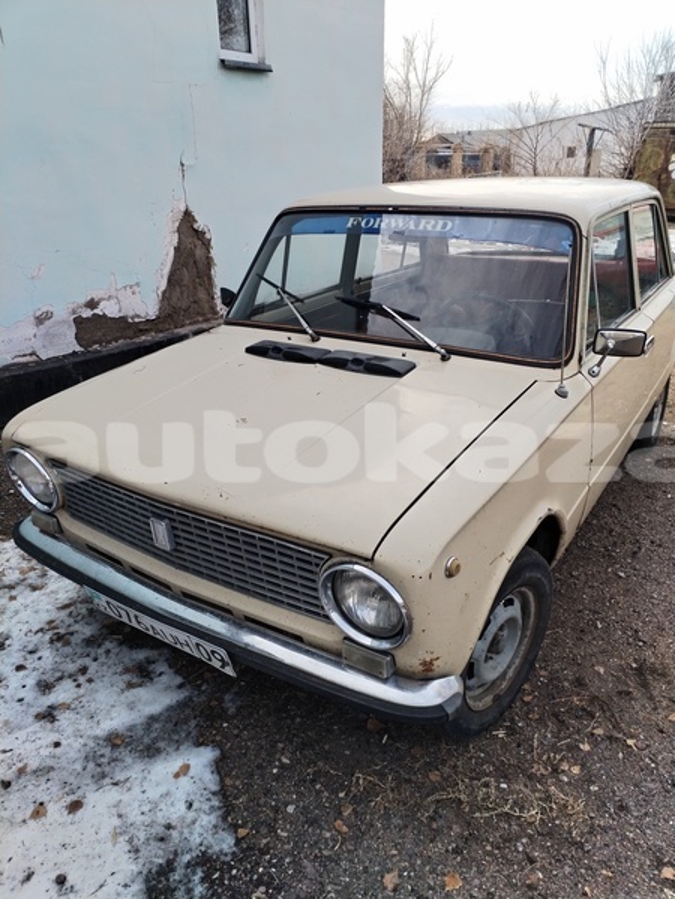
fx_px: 676
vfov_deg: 67.3
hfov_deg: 53.1
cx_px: 338
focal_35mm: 26
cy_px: 450
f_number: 1.8
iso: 100
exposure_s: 1/490
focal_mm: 4.75
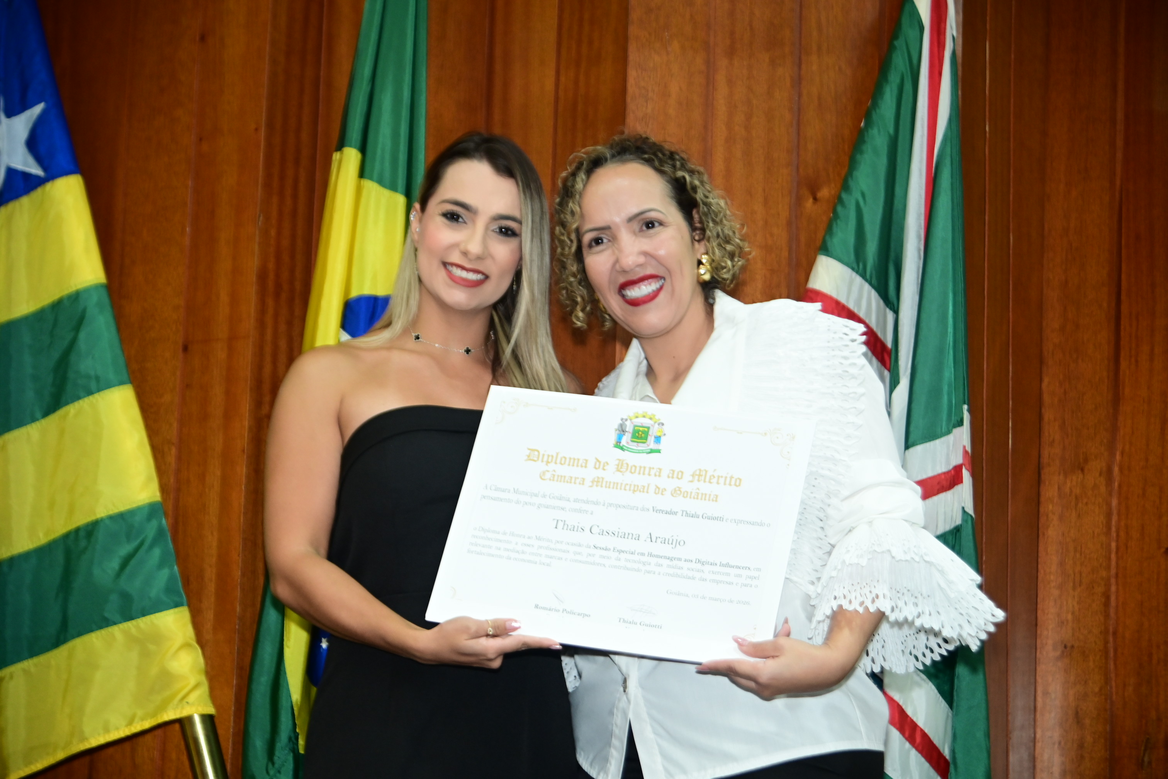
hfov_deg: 27.0
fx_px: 2433
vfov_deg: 18.2
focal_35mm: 75
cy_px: 390
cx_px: 584
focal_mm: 75
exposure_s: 1/125
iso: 2000
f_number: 5.6
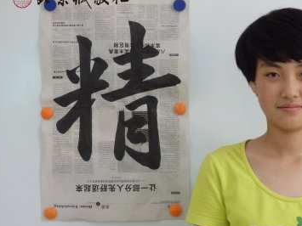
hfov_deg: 21.5
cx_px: 202
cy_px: 128
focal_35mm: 91
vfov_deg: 16.2
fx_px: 794
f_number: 4.4
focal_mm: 11.9
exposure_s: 1/50
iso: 800
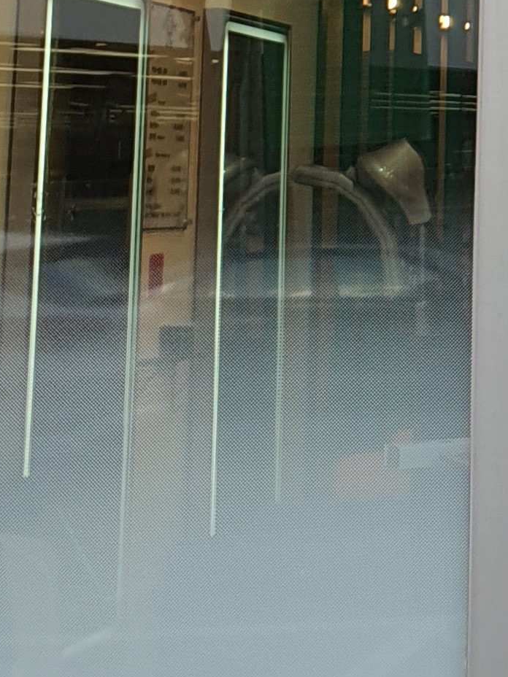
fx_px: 2211
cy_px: -335
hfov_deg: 11.8
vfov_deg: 16.0
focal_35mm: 113
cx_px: 999
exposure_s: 1/150
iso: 50
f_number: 2.4
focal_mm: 4.3
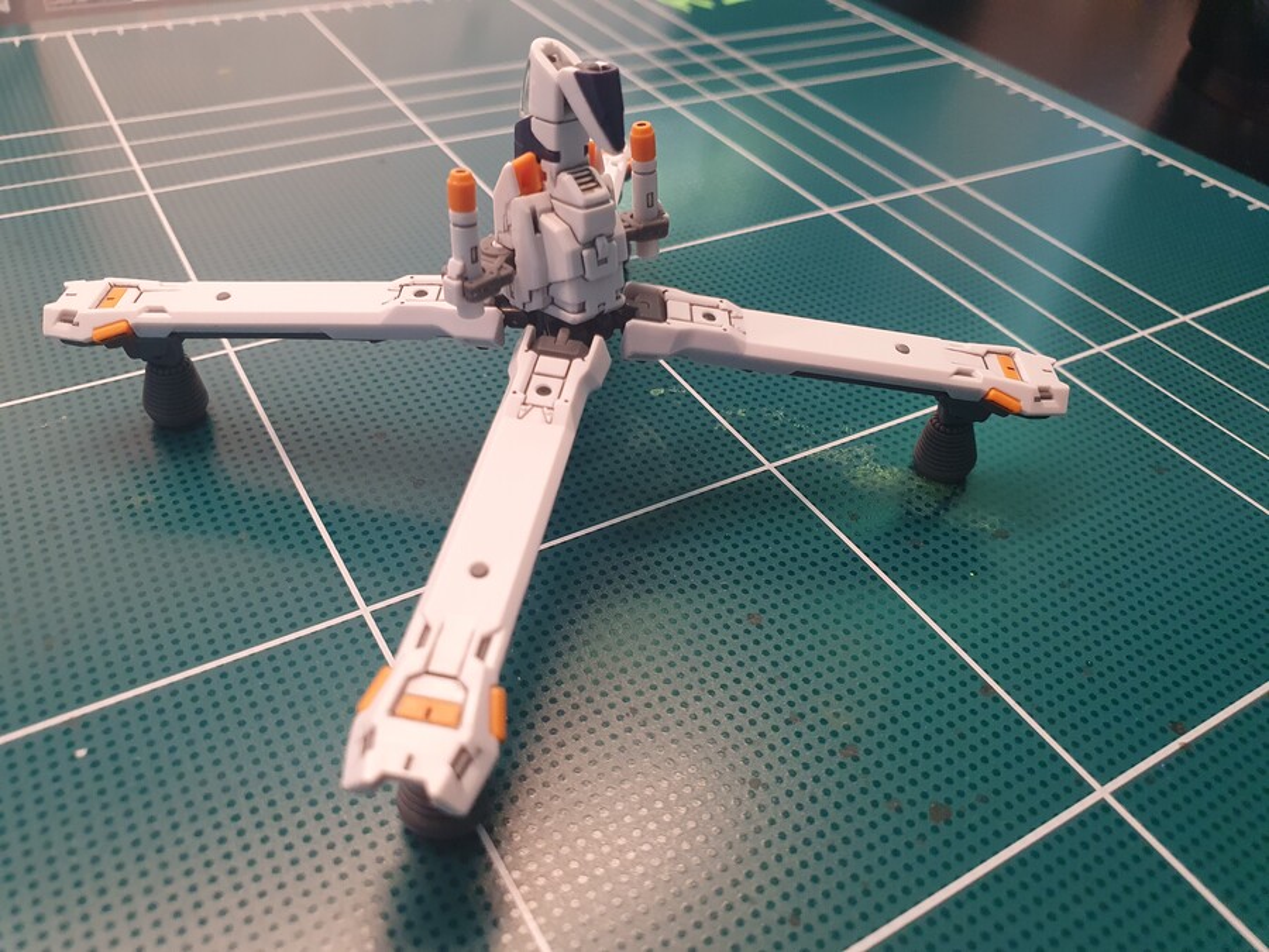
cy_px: 476
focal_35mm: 26
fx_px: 953
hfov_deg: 67.3
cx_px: 634
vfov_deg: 53.1
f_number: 2.4
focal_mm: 4.32
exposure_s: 1/40
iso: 250
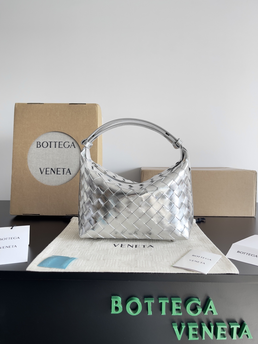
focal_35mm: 26
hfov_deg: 53.1
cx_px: 129
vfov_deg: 67.3
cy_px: 172
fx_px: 258
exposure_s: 1/155
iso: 32
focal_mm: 5.1
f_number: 1.6
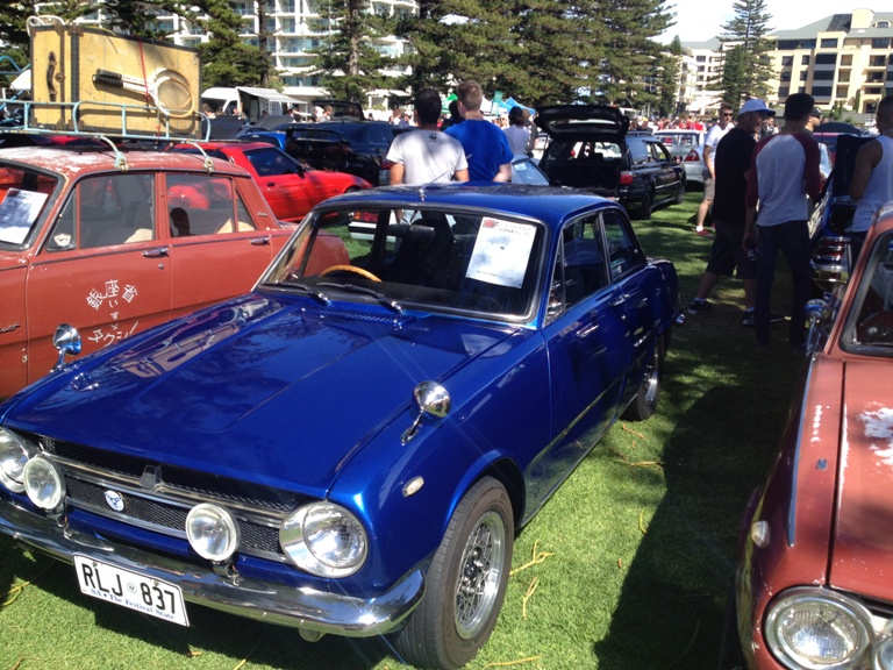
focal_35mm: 35
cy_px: 335
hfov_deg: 52.6
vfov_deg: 40.7
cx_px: 446
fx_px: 903
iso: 50
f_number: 2.4
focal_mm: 4.28
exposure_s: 1/920
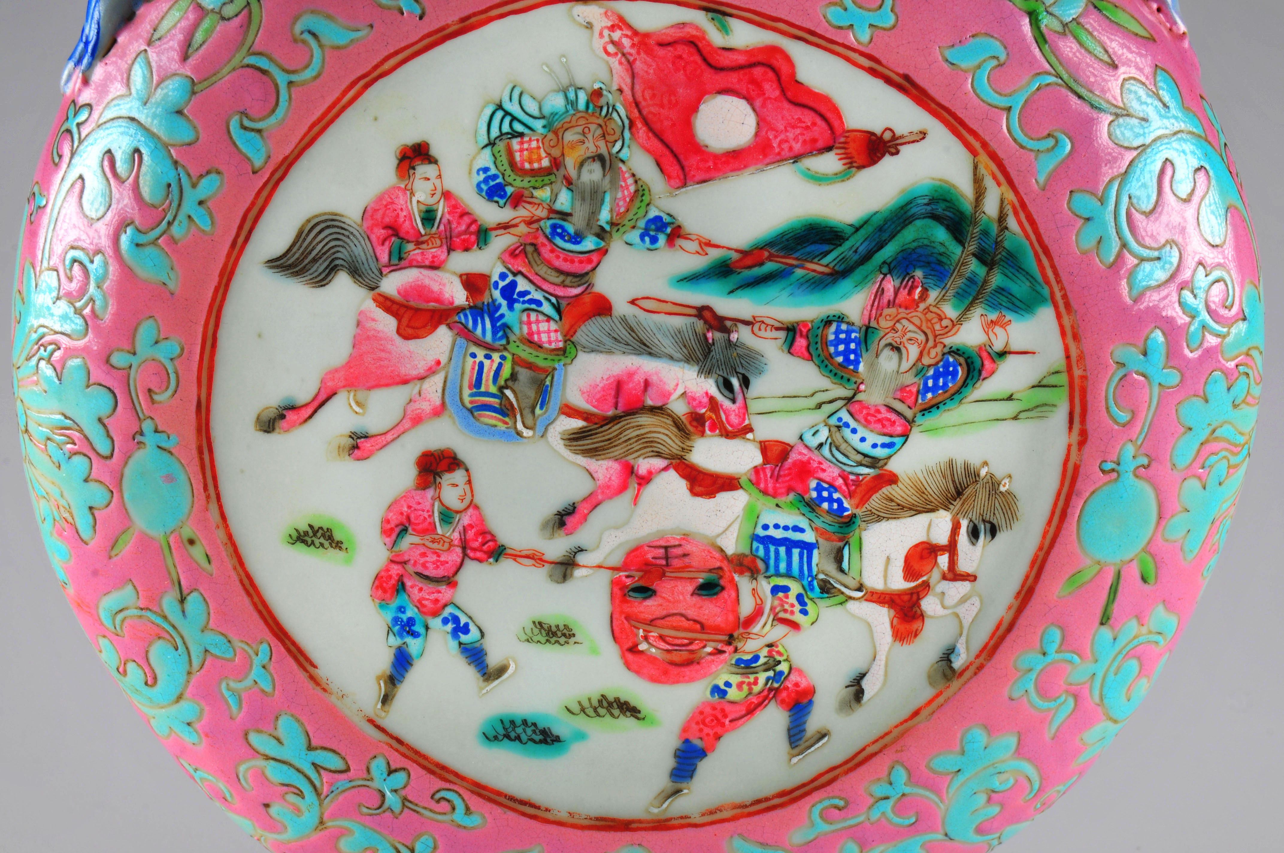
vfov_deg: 16.5
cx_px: 642
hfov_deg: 24.6
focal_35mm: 82
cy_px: 426
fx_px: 2939
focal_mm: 55
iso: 100
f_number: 18
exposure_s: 1/200
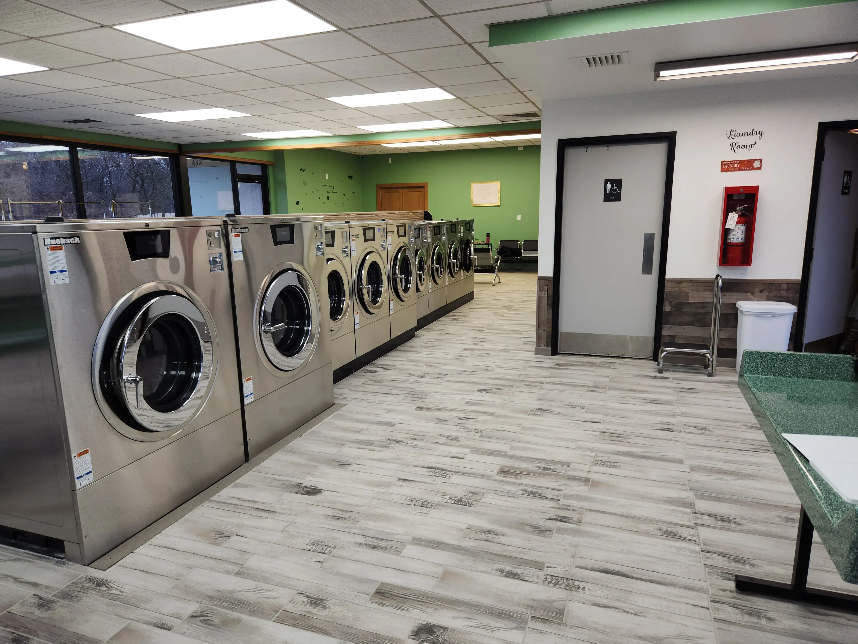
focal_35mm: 23
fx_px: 570
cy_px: 322
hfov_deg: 73.9
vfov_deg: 58.9
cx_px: 429
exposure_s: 1/60
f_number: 1.8
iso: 32
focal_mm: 5.4
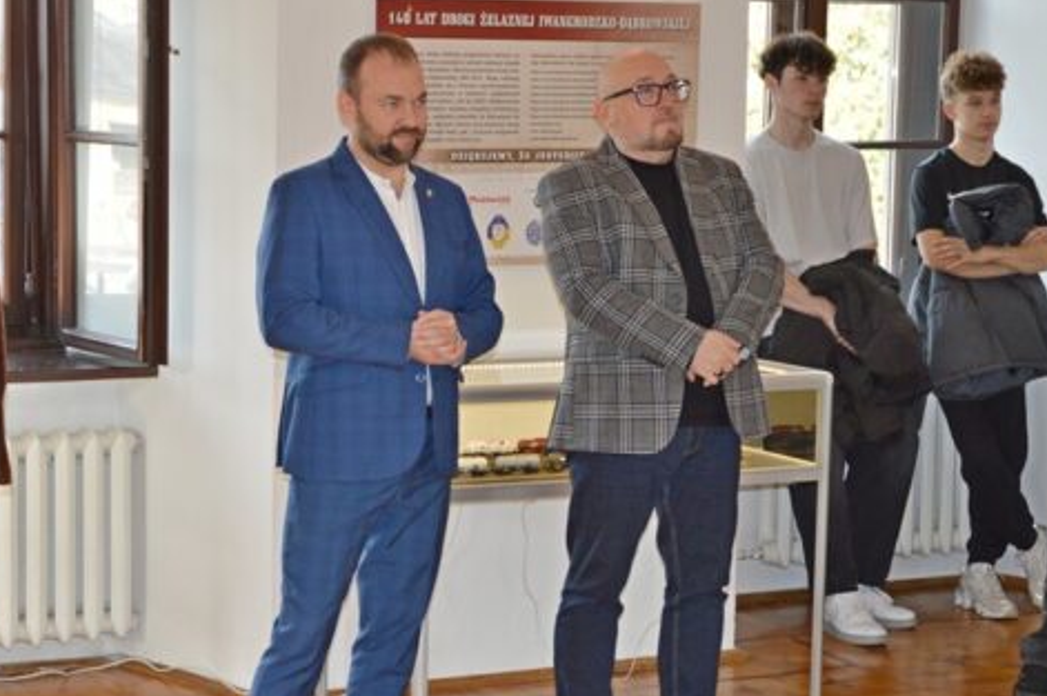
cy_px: 453
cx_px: 467
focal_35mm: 93
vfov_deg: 14.7
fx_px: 2702
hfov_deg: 21.9
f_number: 4.5
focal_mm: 38
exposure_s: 1/80
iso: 400
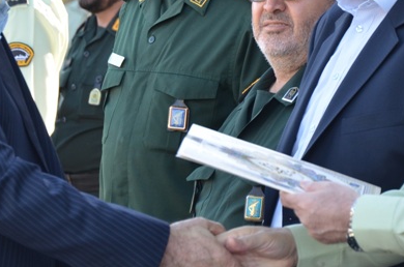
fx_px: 3101
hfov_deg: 7.5
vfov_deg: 4.9
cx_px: 218
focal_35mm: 277
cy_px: -3
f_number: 5.6
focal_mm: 90
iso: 360
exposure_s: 1/125
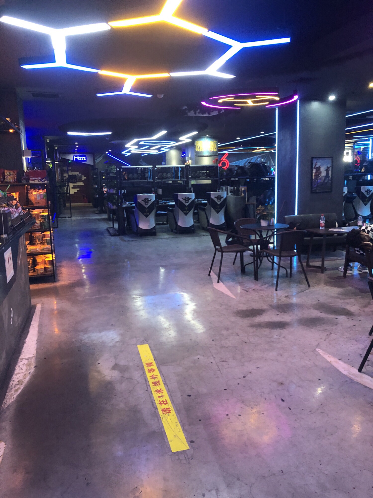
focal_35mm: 28
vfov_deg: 63.4
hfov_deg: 49.7
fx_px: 402
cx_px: 186
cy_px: 249
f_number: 1.8
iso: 100
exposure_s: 1/14
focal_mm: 4
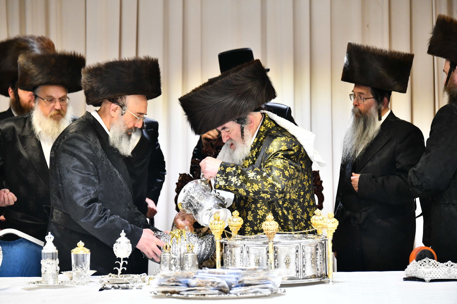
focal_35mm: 170
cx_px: 228
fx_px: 2158
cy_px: 152
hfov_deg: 12.1
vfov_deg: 8.1
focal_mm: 170
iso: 2500
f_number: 5.6
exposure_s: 1/125
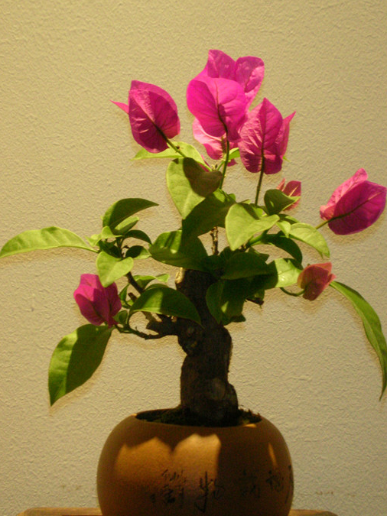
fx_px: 1521
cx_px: 203
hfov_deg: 14.5
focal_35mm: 102
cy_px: 295
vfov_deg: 19.3
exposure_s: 1/28.5
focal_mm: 14.3
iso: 200
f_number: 4.8
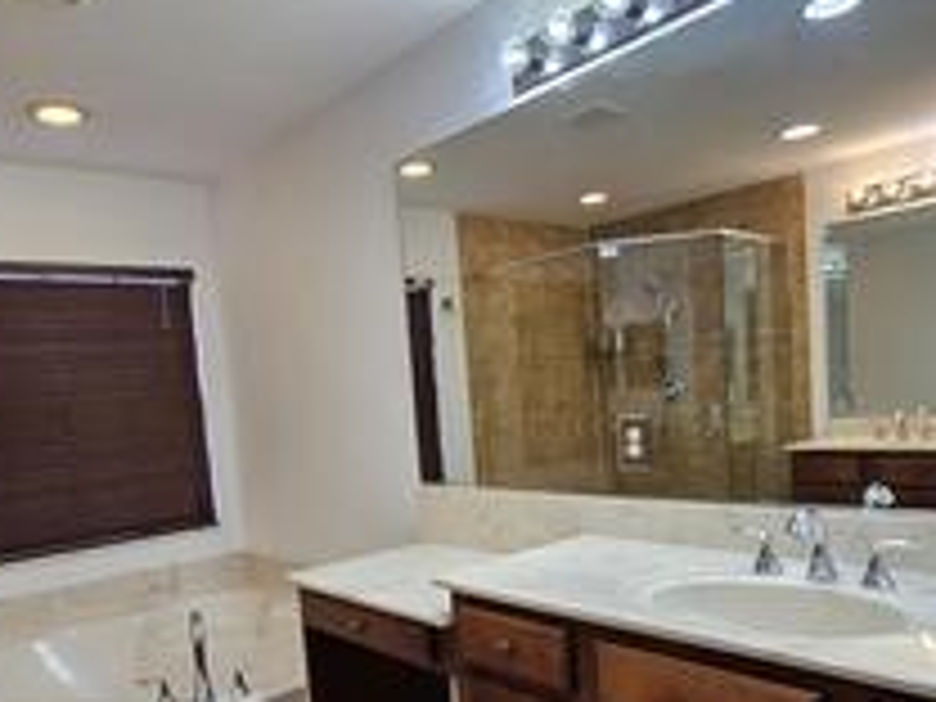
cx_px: 400
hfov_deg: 69.0
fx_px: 676
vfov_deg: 53.1
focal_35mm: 25
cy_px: 500
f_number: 2.2
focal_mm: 2.2
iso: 100
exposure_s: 1/120
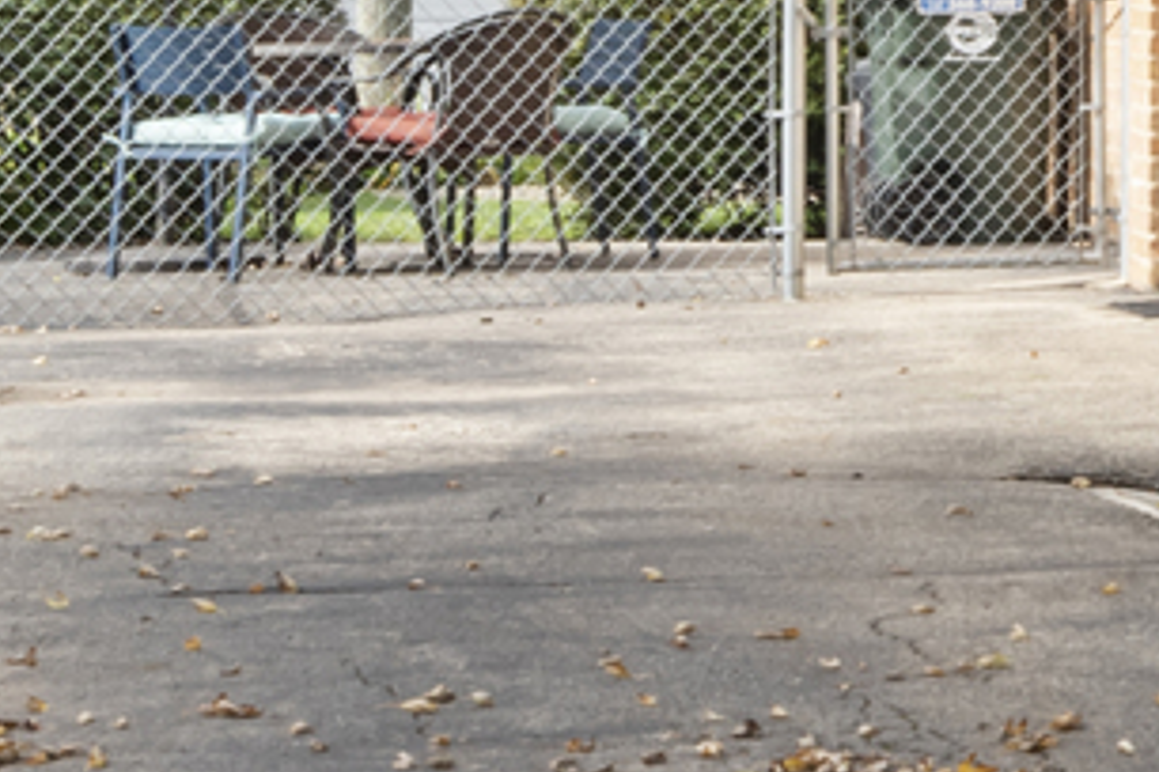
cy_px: -79
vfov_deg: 7.4
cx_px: 2977
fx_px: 5956
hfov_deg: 9.6
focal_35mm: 185
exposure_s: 1/200
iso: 320
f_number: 9
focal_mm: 35
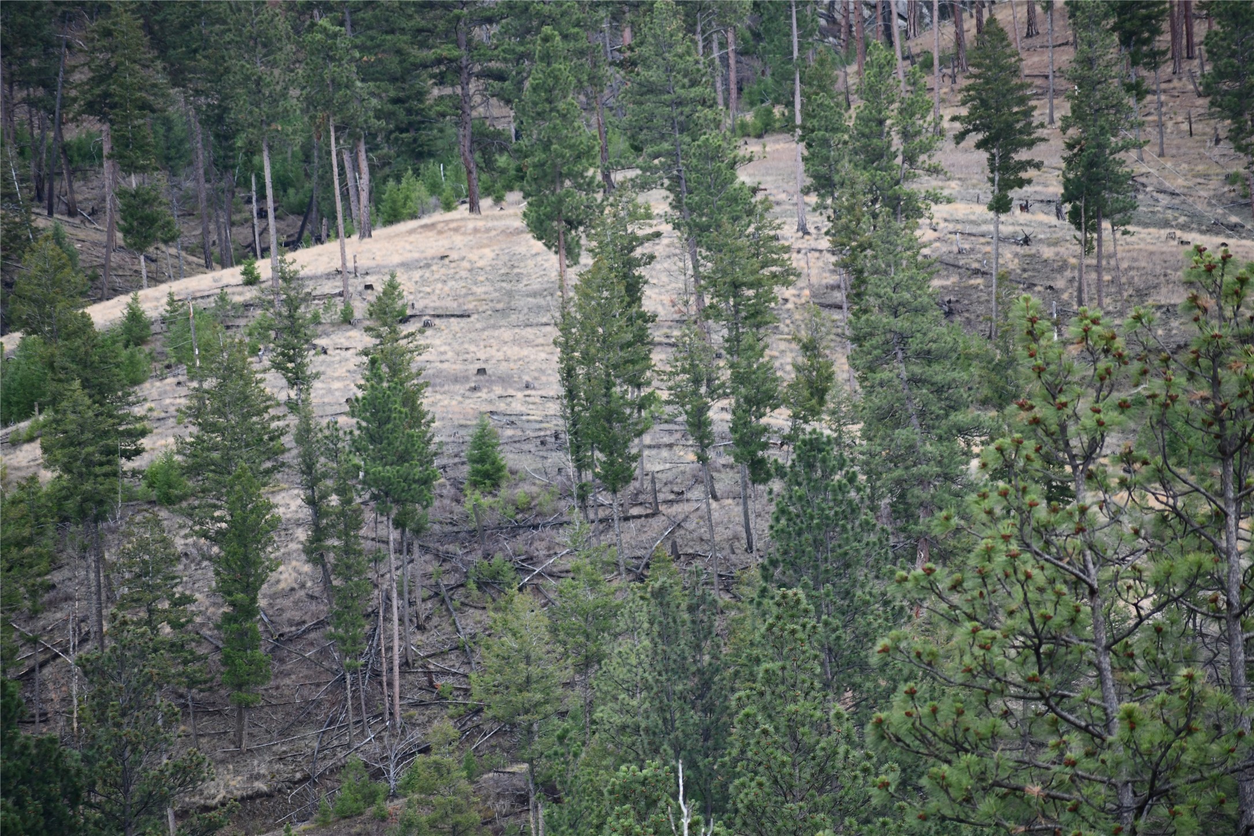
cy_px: 418
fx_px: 11494
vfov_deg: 4.2
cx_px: 627
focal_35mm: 330
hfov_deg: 6.2
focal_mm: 220
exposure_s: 1/500
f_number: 5.6
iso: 640
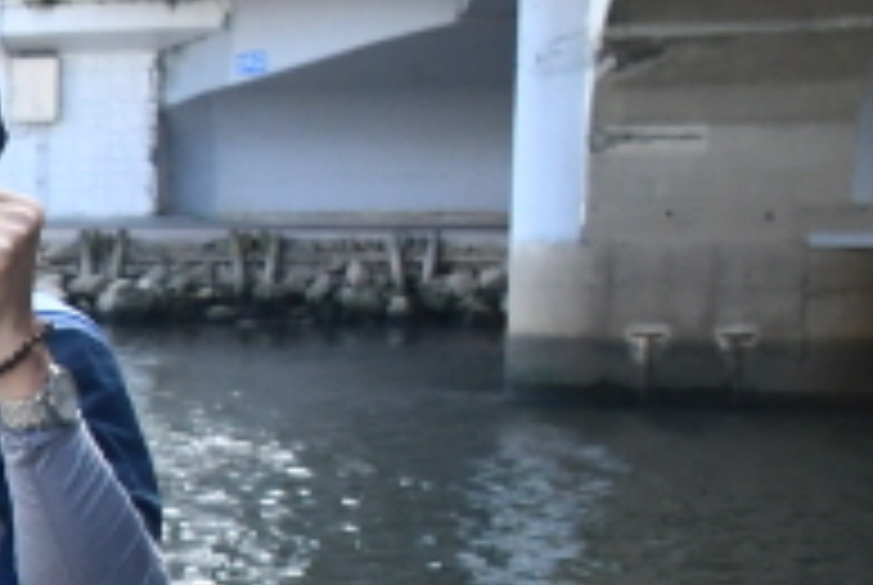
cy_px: 729
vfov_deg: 9.4
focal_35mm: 145
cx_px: -1458
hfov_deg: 11.0
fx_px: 3522
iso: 800
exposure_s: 1/320
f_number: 9
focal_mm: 18
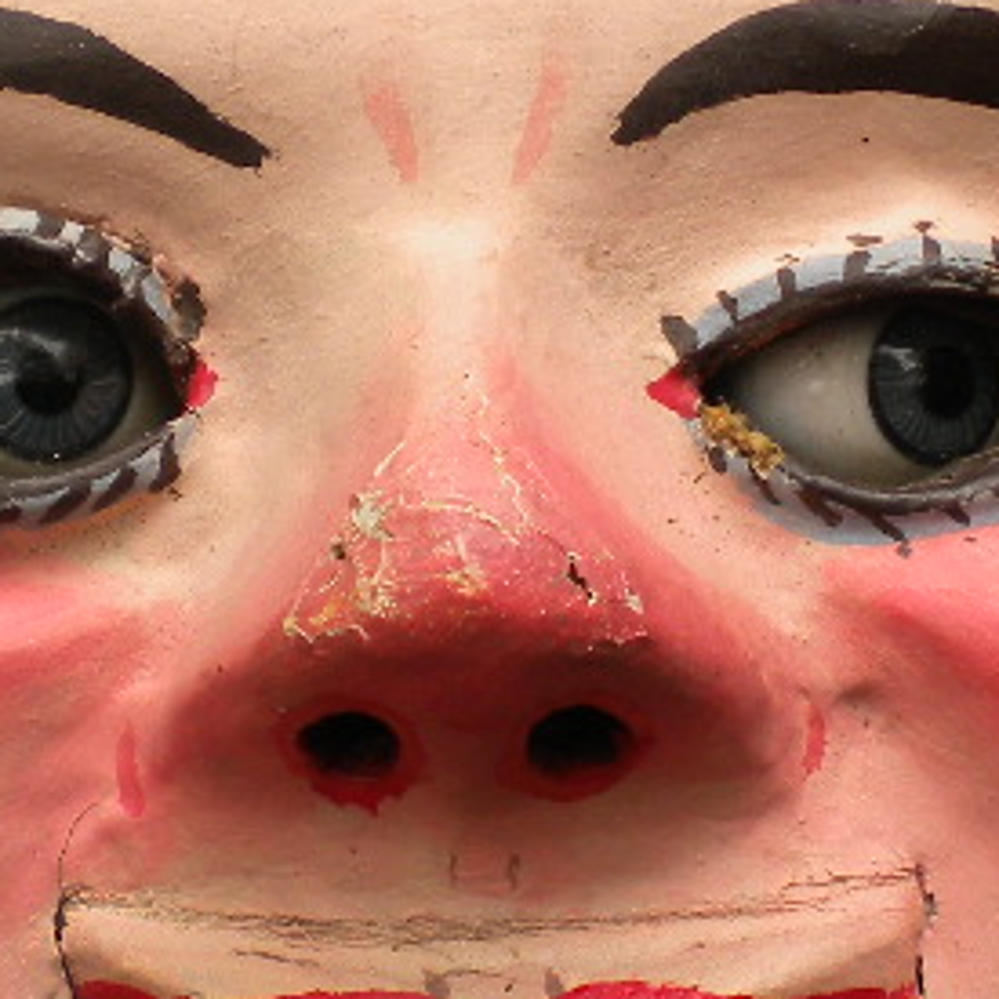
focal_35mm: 115
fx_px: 3755
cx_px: 552
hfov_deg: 15.2
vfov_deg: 15.1
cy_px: 647
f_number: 4.6
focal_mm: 6.3
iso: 80
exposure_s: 1/156
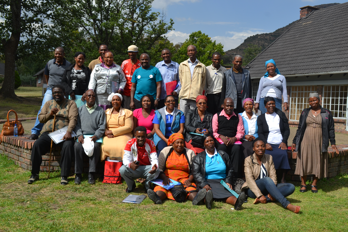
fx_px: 348
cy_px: 116
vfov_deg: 36.9
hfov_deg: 53.1
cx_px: 174
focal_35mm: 36
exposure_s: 1/250
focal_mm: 24
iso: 100
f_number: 8
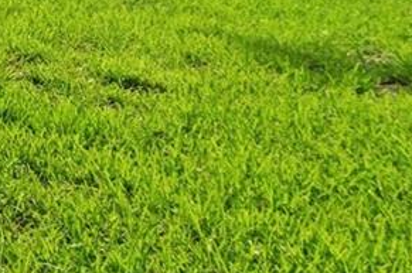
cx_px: -559
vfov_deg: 15.4
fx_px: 880
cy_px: -207
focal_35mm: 77
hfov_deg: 15.4
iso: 200
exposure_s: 1/200
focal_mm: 14
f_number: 8
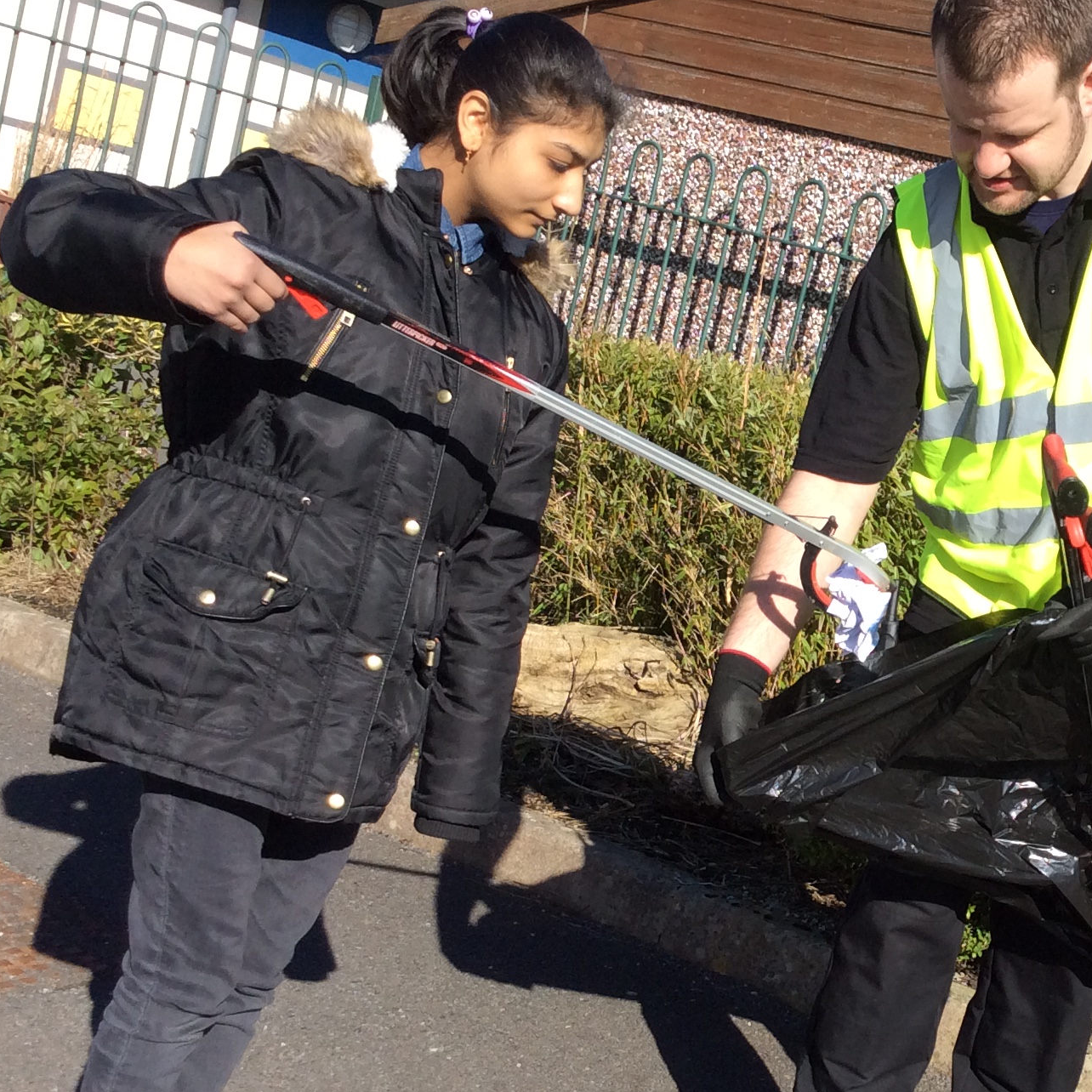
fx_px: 2034
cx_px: 971
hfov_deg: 28.9
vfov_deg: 30.0
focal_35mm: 57
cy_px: 652
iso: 32
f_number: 2.4
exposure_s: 1/1217
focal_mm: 3.3
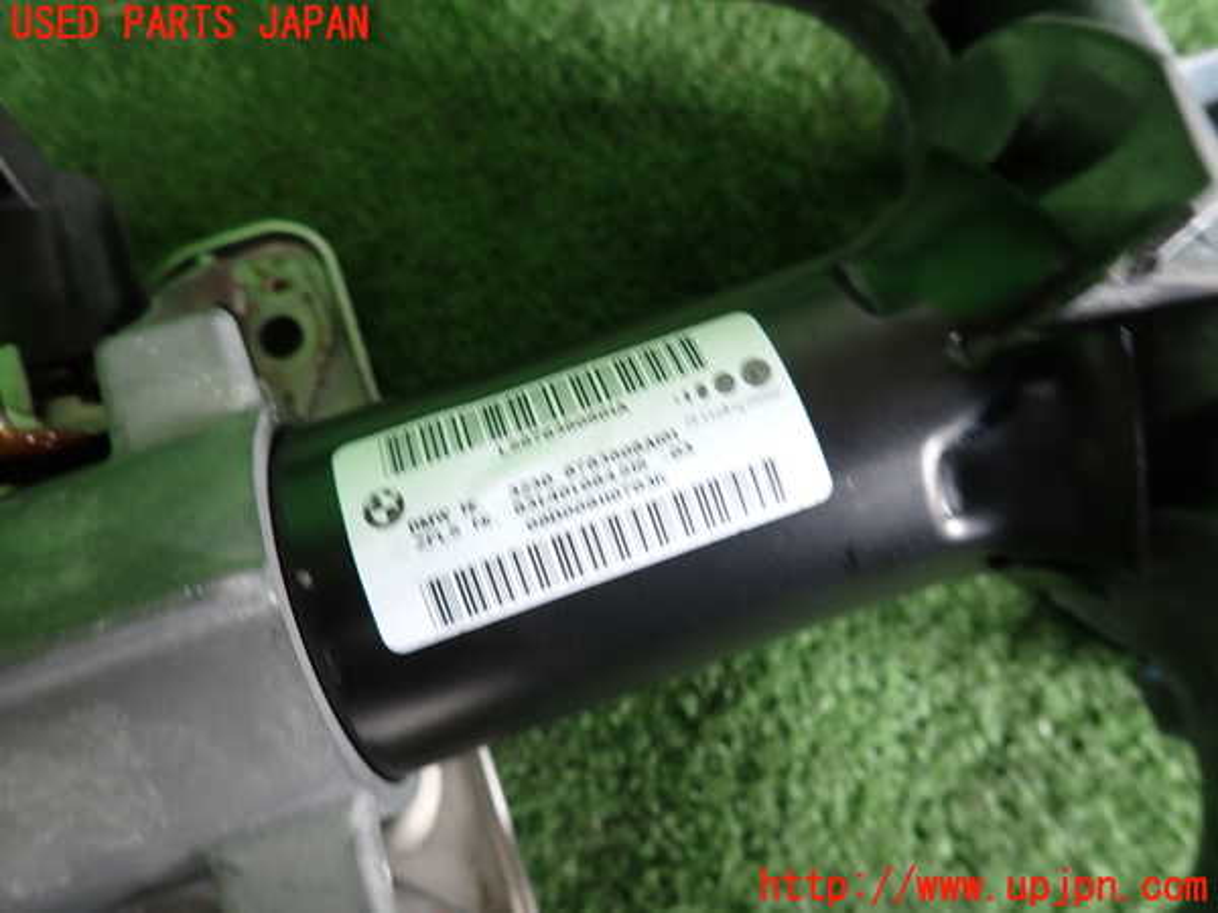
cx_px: 609
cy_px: 456
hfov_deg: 69.4
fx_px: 880
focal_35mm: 25
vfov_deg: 54.9
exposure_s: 1/50
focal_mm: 4.5
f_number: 2
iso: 200
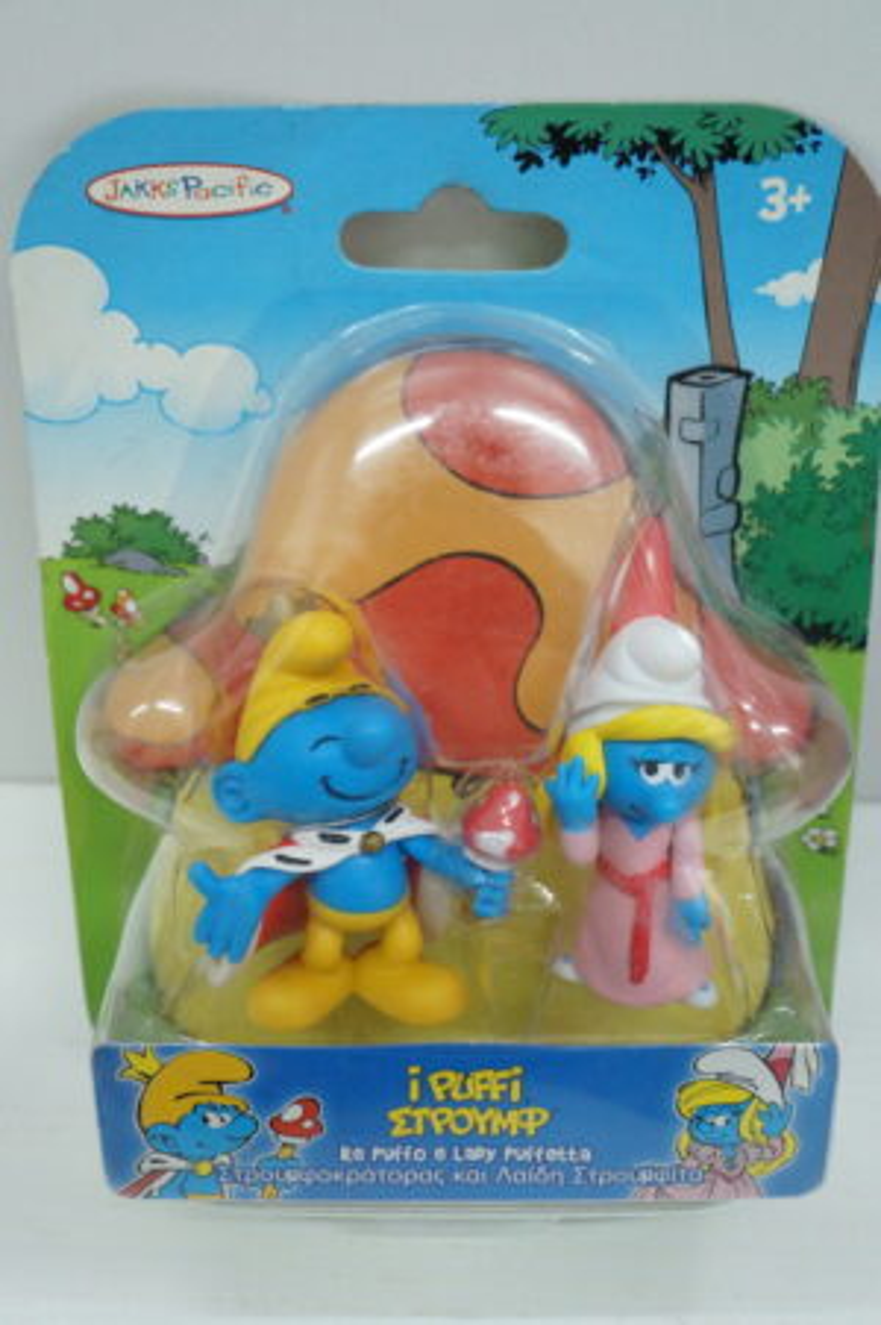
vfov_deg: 57.3
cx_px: 440
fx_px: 1213
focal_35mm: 33
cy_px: 662
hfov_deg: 39.9
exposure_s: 1/60
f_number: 5.6
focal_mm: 22
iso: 2000
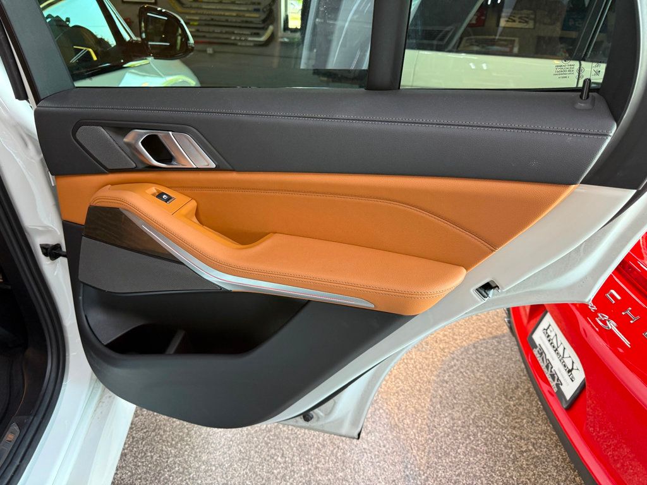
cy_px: 242
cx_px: 324
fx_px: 449
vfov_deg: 56.8
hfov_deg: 71.6
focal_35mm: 24
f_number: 1.78
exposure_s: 1/60
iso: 200
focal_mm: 6.76
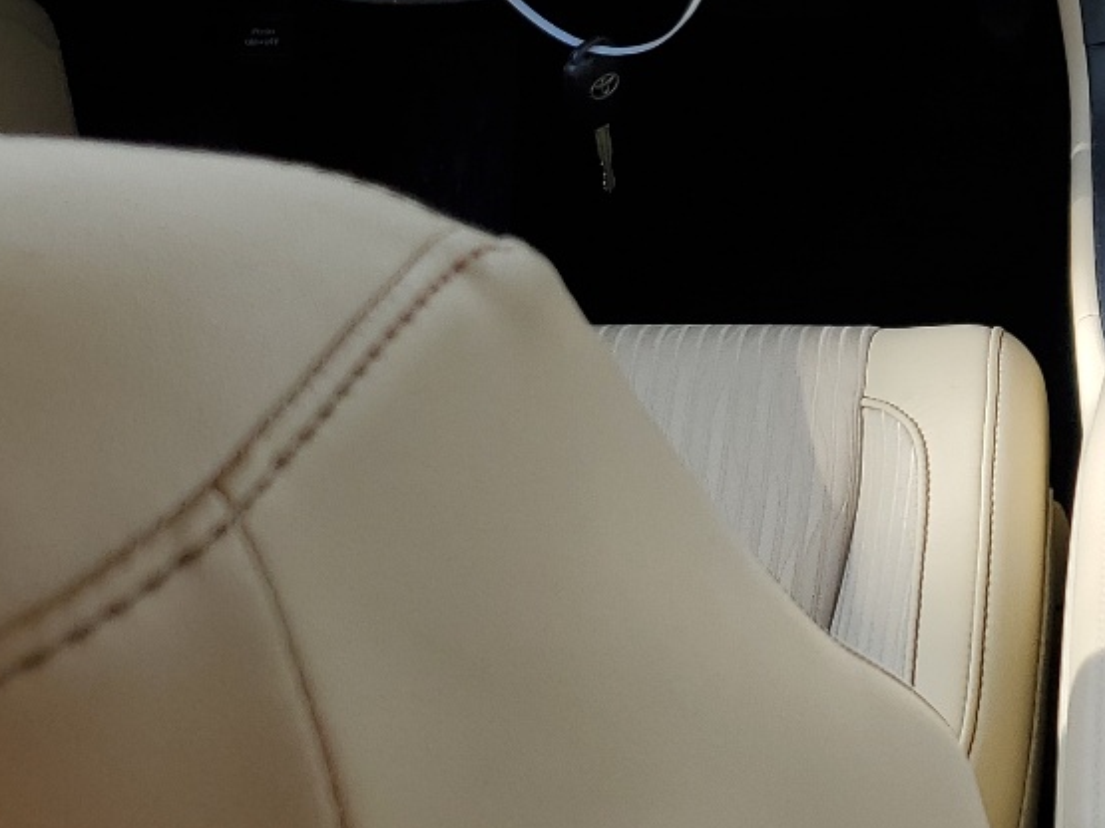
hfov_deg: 23.7
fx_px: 2394
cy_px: -4
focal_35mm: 75
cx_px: 1332
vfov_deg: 19.1
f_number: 1.5
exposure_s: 1/435
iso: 50
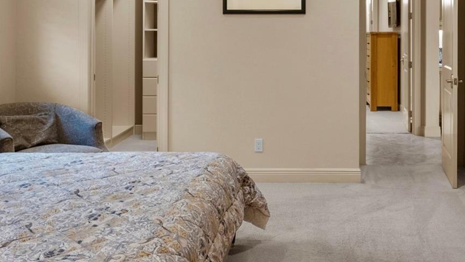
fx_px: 505
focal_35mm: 41
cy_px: 36
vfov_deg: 28.1
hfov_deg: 48.2
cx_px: 327
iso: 1600
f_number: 8
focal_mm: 21
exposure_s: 1/6
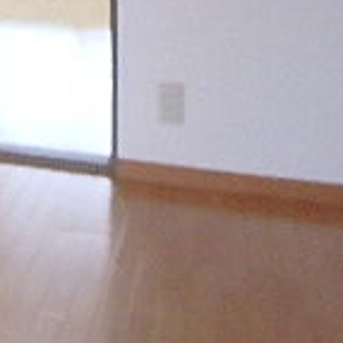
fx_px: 930
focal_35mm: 83
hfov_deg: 18.6
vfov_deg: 18.5
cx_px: -161
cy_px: -168
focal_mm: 3.7
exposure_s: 1/25
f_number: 3.5
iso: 800
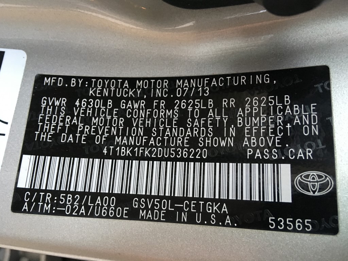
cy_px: 130
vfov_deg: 48.2
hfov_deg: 61.7
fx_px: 292
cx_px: 174
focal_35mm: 29
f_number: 2.2
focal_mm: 4.15
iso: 200
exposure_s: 1/20
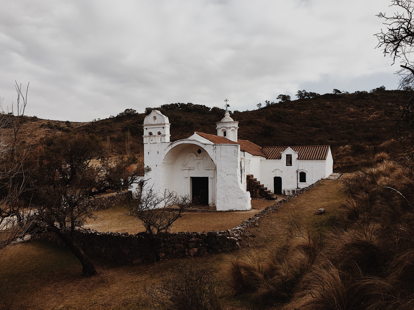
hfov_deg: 60.0
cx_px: 202
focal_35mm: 30
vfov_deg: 46.8
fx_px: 359
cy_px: 152
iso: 25
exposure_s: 1/1202
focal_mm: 4.15
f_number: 2.2
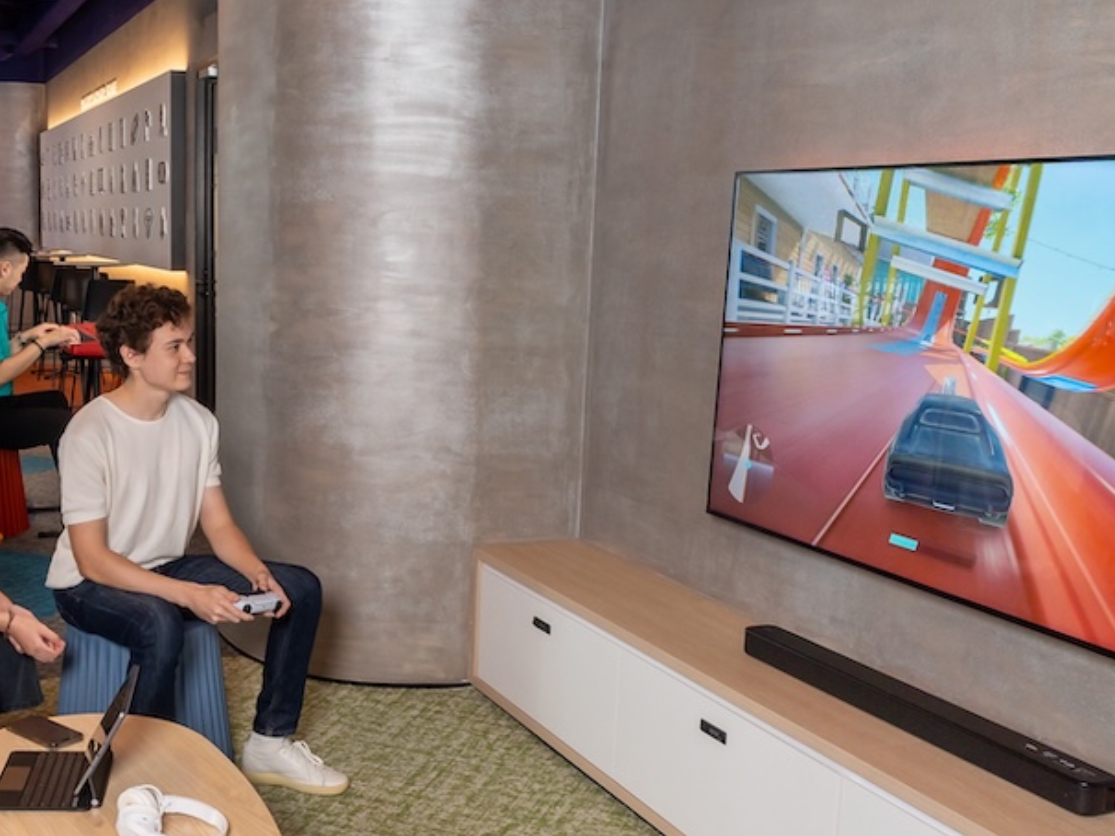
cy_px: 445
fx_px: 1288
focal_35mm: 40
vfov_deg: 35.9
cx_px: 294
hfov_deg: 45.4
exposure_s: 1/25
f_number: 8
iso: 320
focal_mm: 18
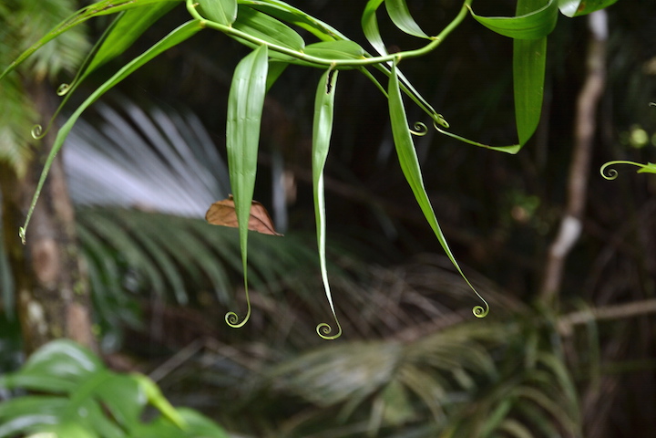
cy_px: 219
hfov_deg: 13.0
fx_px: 2870
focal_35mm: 158
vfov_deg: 8.7
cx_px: 328
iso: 400
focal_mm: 105
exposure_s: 1/30
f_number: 6
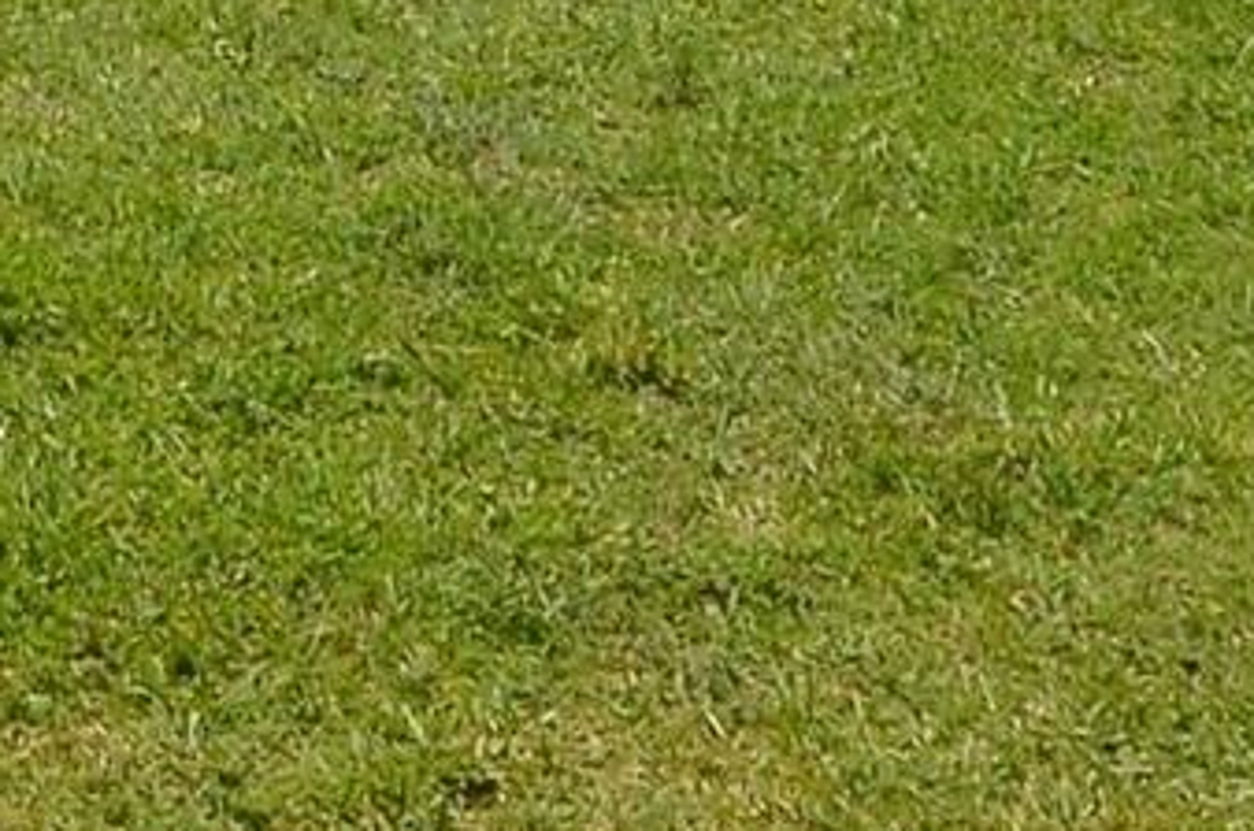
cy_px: -1406
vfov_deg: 11.3
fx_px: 3164
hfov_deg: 19.8
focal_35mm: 91
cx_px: -549
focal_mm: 10
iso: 250
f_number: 14
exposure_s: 1/250
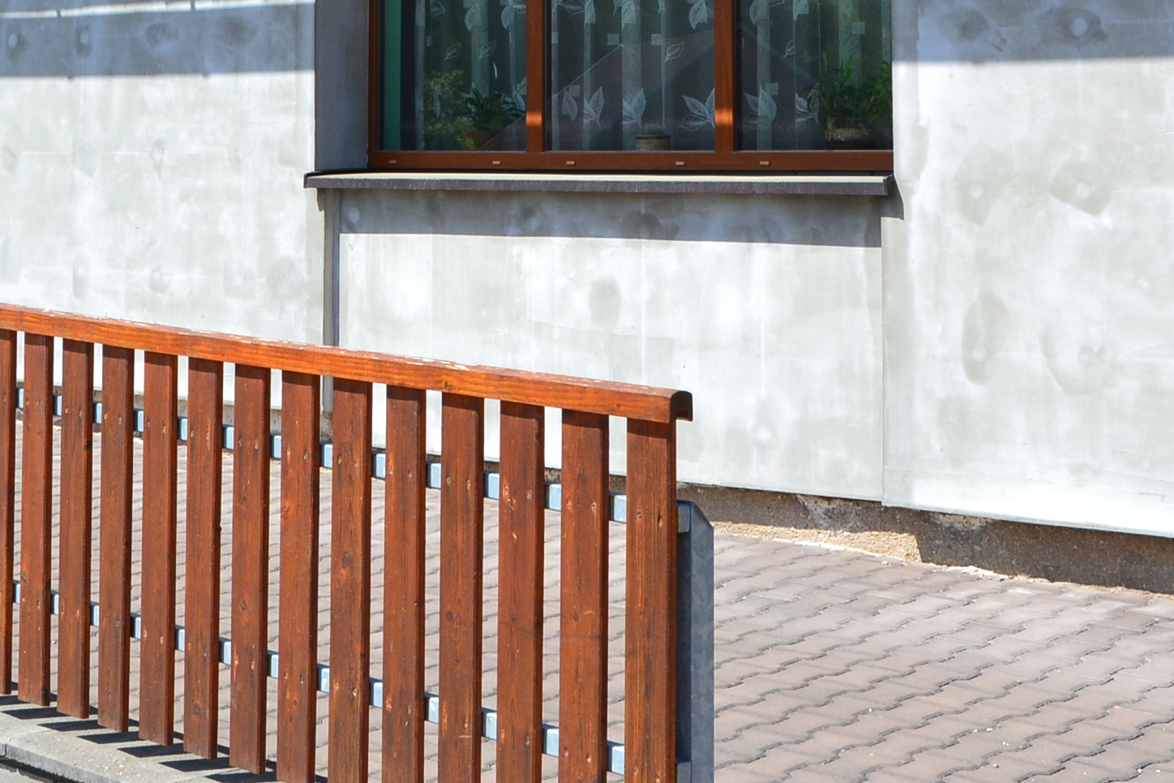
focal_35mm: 75
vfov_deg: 17.4
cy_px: -123
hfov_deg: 26.8
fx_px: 2452
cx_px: 392
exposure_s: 1/400
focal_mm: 21
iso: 400
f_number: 11
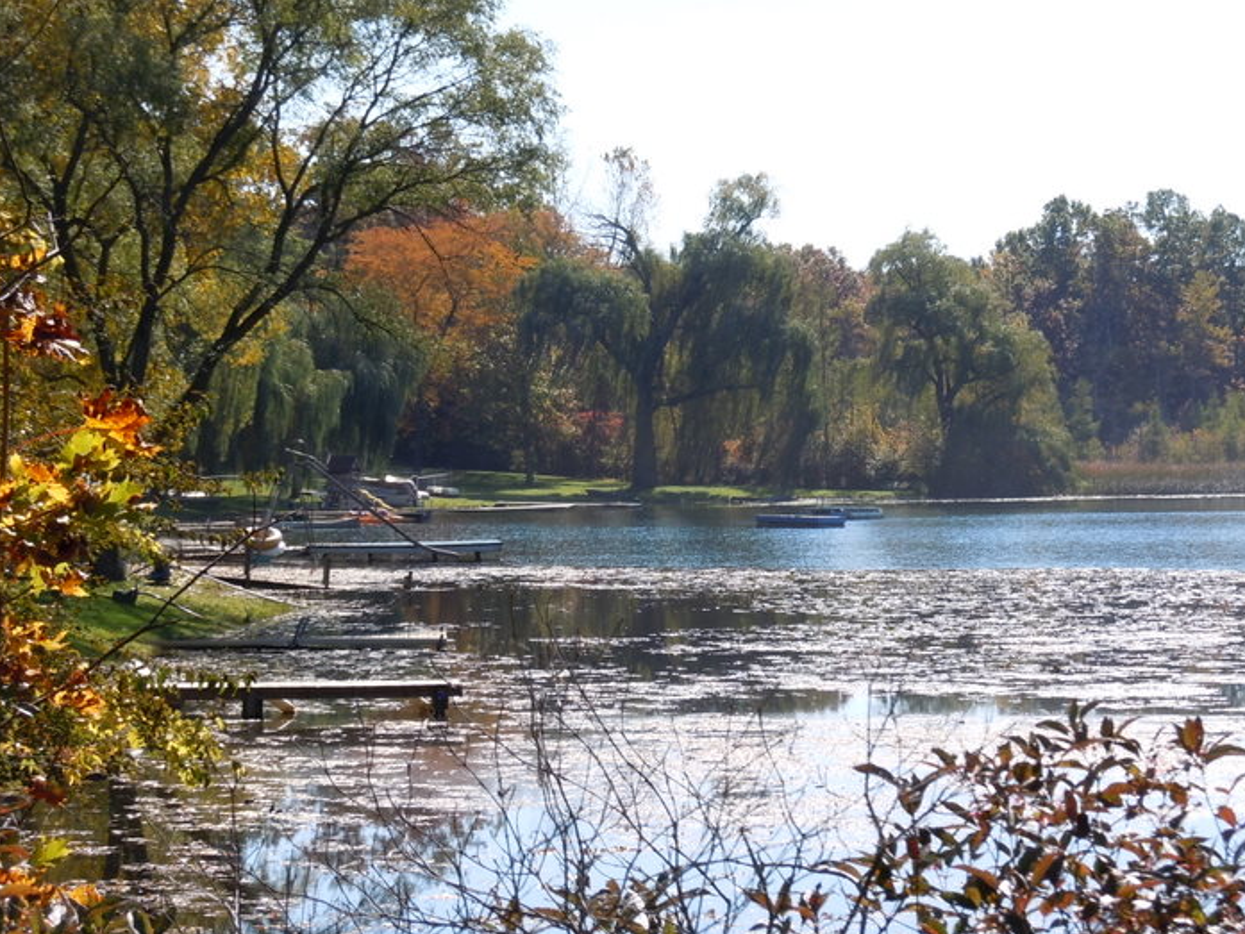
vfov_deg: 12.7
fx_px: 4209
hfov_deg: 16.8
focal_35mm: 117
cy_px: 477
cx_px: 681
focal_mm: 18.3
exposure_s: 1/320
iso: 100
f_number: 5.4
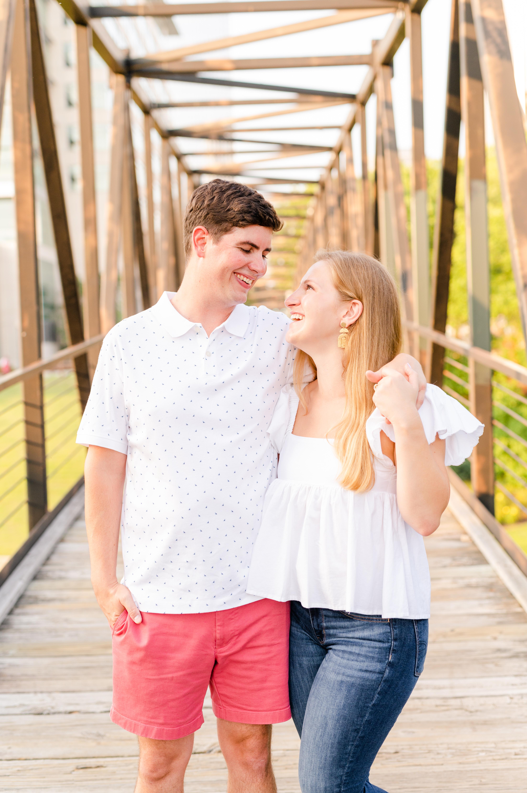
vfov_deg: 39.6
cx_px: 264
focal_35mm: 50
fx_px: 1099
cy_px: 396
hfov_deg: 27.0
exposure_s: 1/800
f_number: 2.8
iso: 400
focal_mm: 50
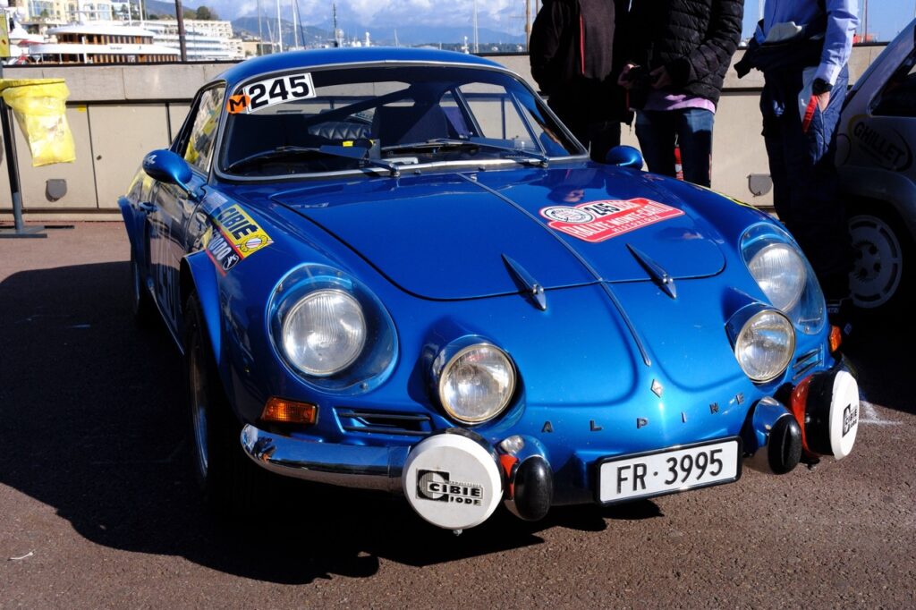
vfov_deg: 34.2
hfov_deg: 49.6
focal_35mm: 39
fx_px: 992
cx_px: 458
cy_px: 305
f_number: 8
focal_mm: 26.3
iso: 1000
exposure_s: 1/2000
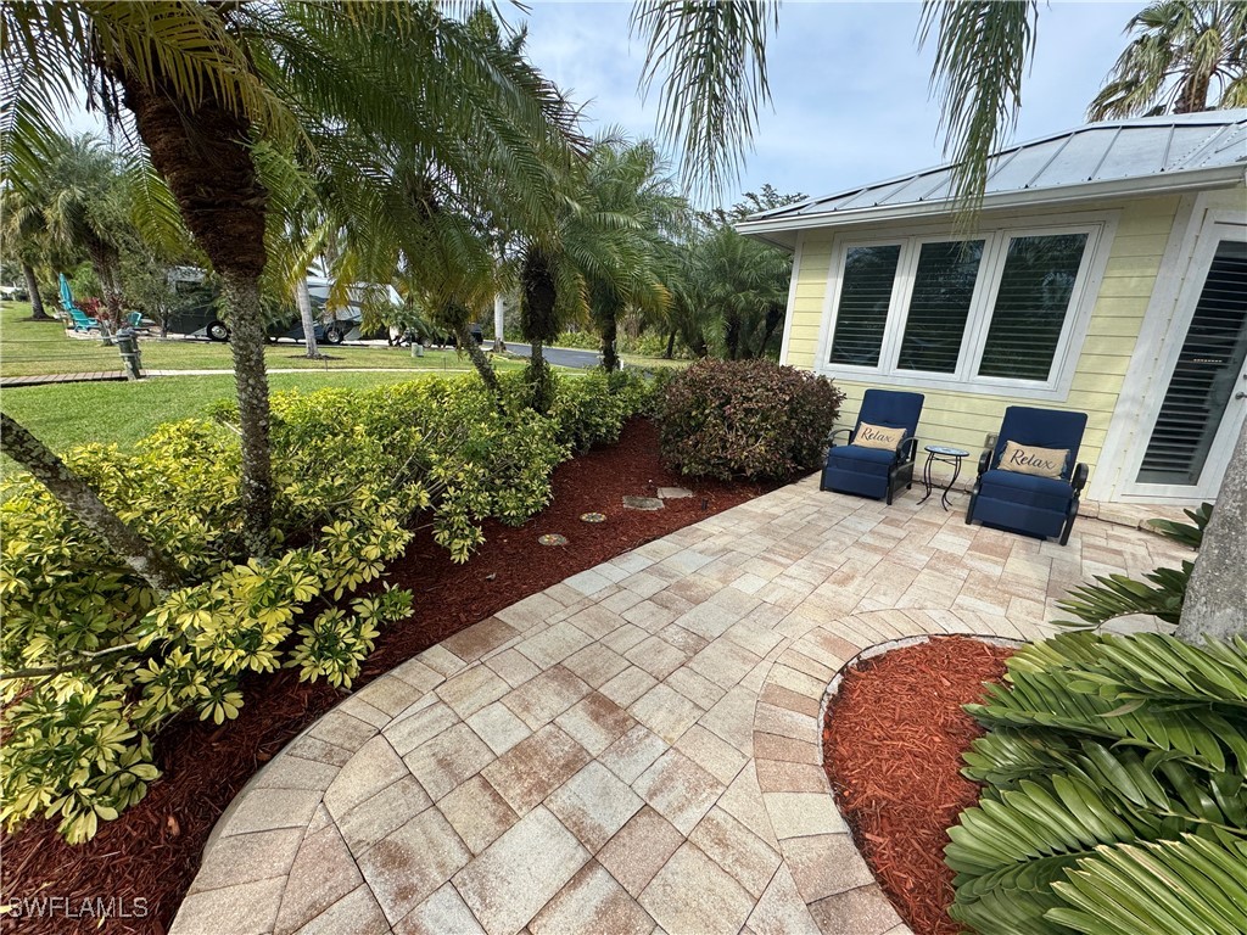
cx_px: 624
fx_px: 504
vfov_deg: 85.7
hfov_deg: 102.1
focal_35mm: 14
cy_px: 468
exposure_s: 1/796
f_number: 2.2
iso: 40
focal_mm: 2.22
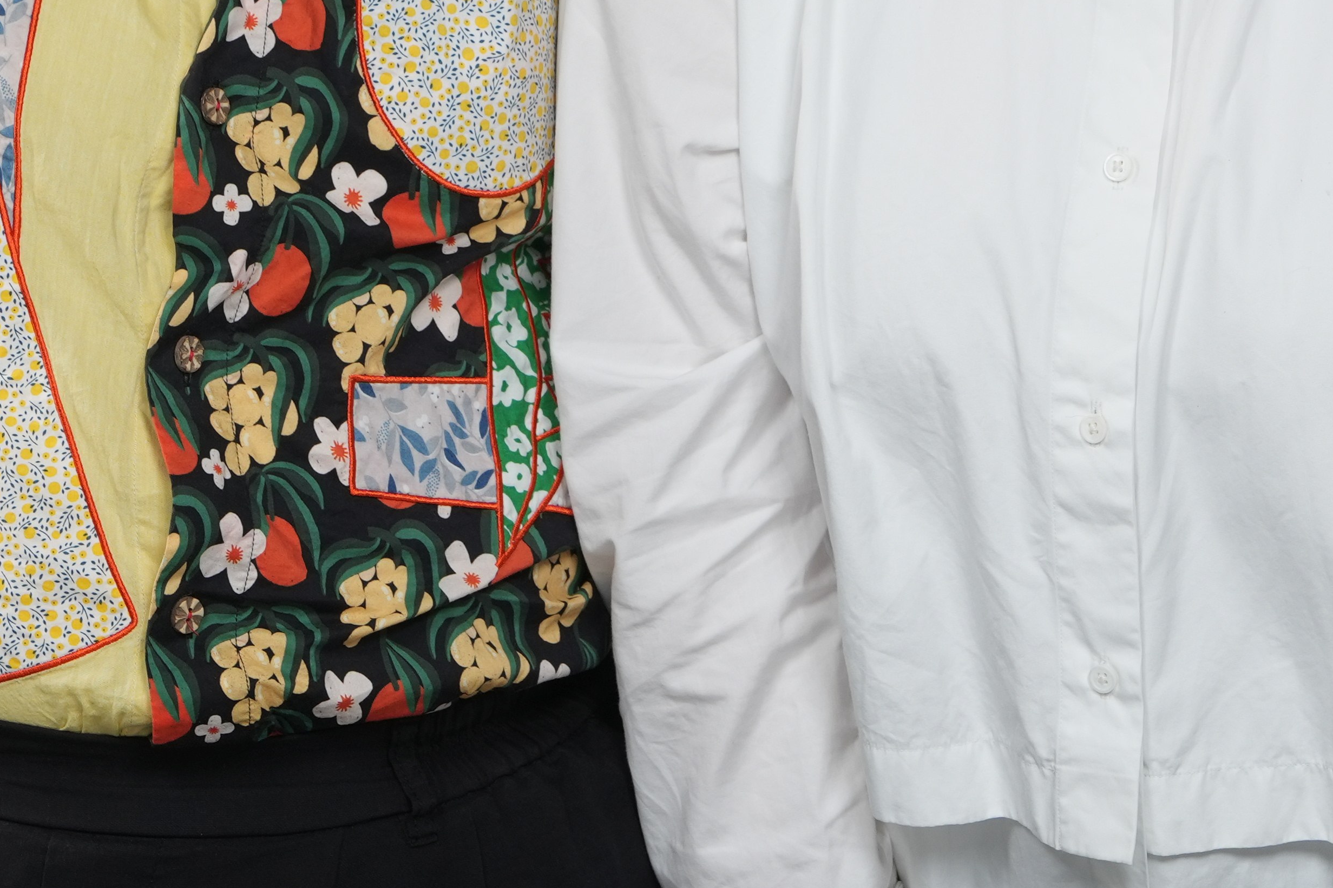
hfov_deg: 4.5
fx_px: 17068
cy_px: -342
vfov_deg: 3.0
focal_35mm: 461
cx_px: 812
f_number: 8
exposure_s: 1/125
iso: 400
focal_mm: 162
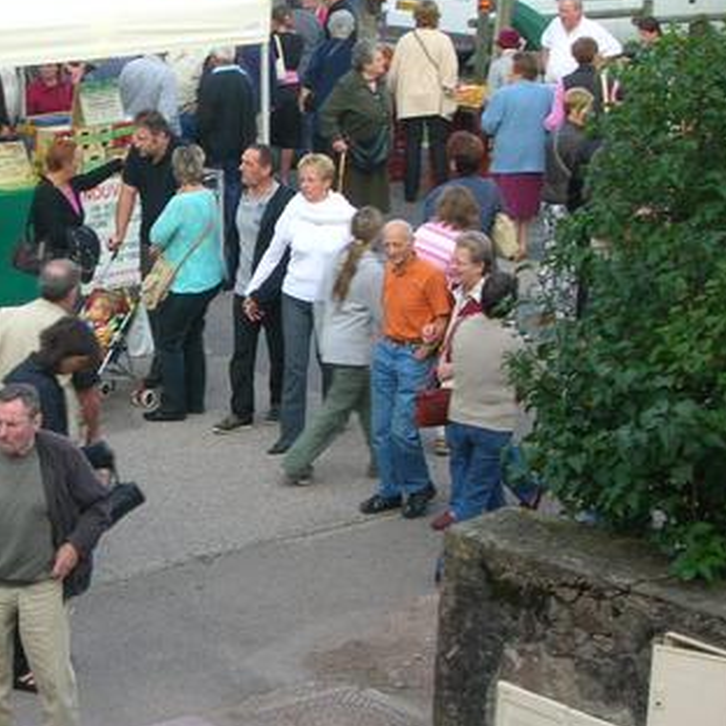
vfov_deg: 14.8
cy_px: 372
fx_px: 2800
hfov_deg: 14.7
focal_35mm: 118
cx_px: 147
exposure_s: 1/68
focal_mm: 10.9
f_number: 3.7
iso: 50
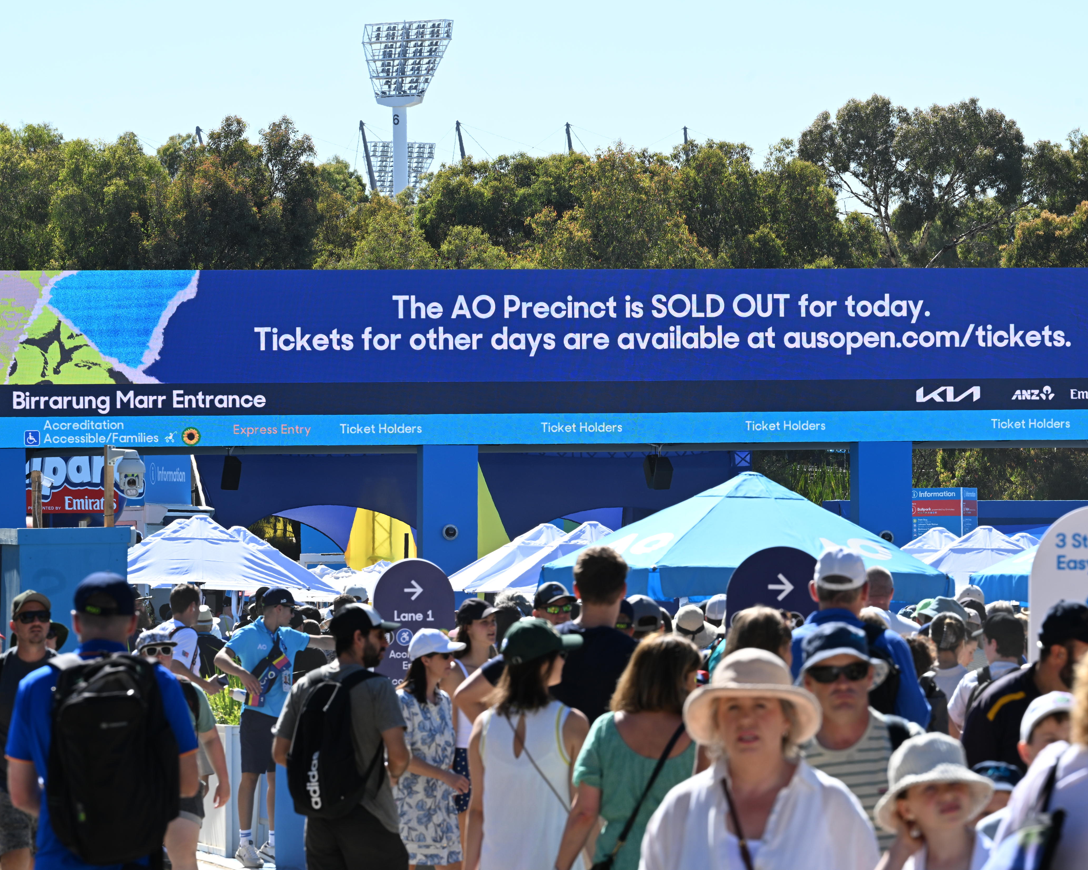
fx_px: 6376
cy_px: 435
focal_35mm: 198
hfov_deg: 9.8
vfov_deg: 7.8
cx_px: 631
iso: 160
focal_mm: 175
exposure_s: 1/160
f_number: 11
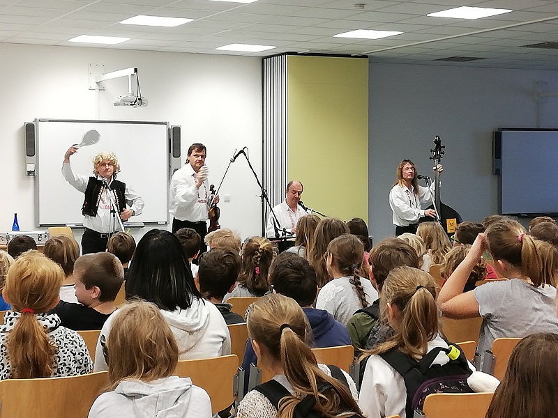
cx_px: 279
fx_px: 1209
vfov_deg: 19.6
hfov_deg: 26.0
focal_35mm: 75
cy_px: 209
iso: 200
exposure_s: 1/33.3
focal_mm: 3.81
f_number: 2.2
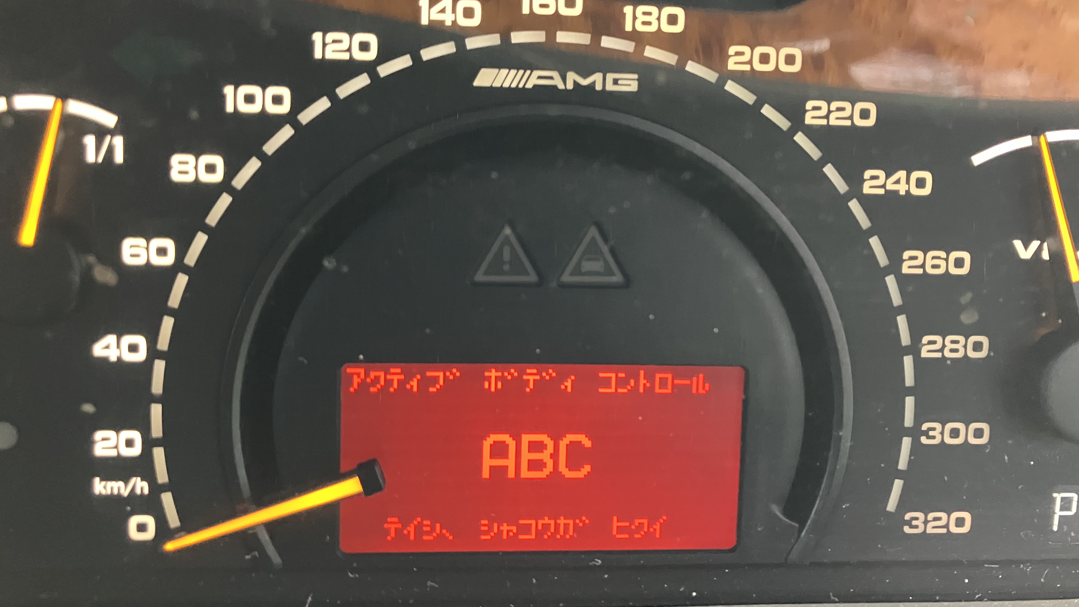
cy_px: 251
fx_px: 887
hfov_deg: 62.6
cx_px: 544
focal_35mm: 31
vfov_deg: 37.7
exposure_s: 1/25
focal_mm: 3.99
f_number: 1.8
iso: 640
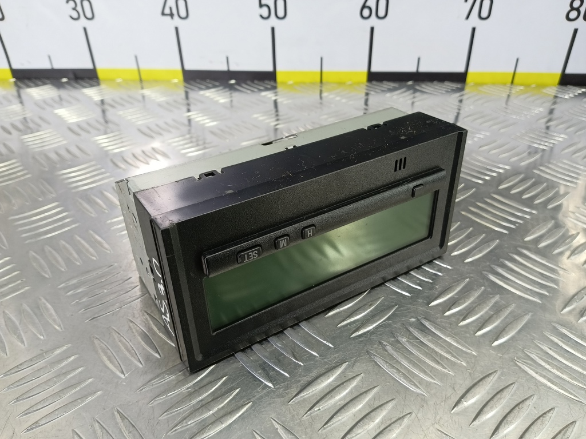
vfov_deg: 58.9
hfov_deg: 73.9
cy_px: 220
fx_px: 389
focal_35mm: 23
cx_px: 293
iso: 150
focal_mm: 4.11
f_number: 1.6
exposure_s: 1/50
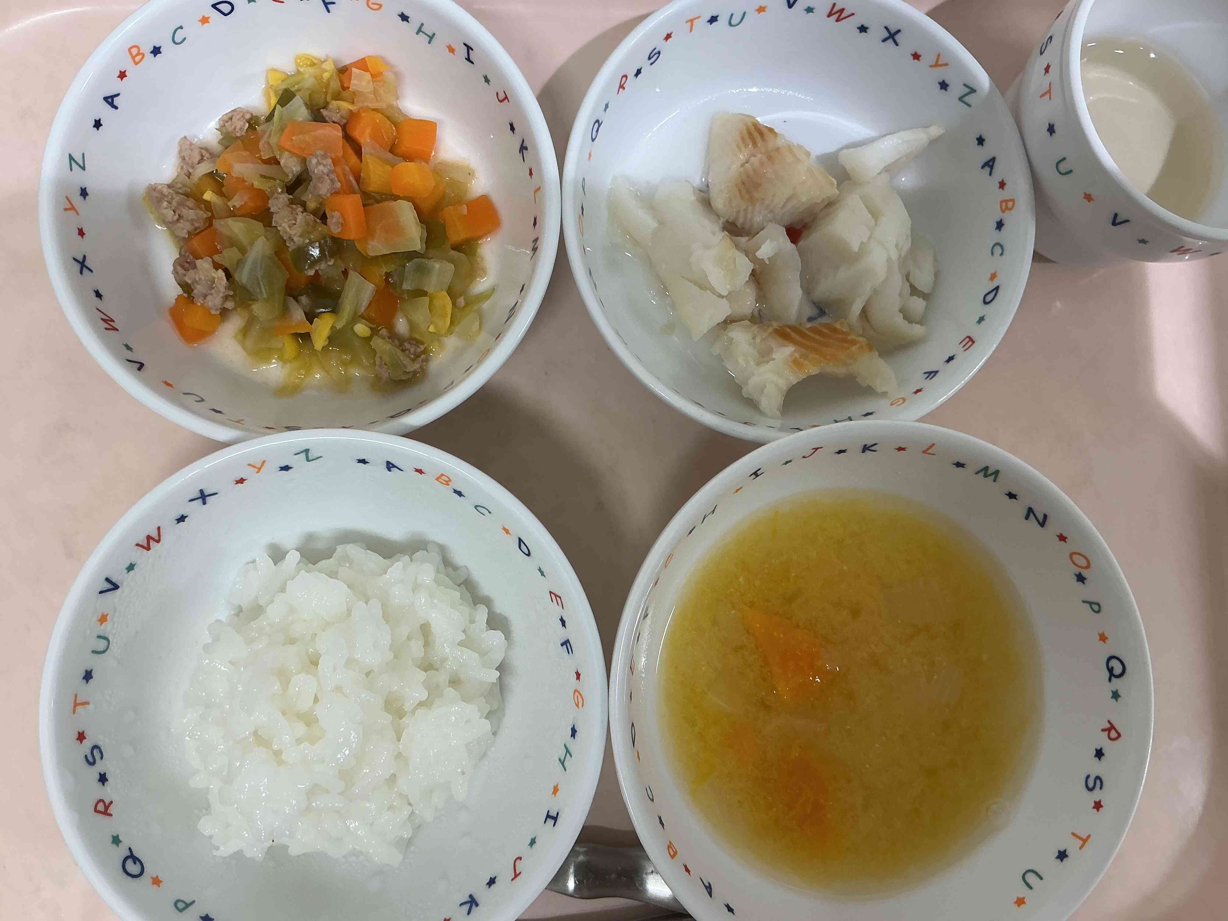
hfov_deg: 61.7
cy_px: 460
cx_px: 614
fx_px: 1029
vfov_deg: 48.2
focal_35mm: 29
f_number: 1.8
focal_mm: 3
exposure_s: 1/60
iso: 40
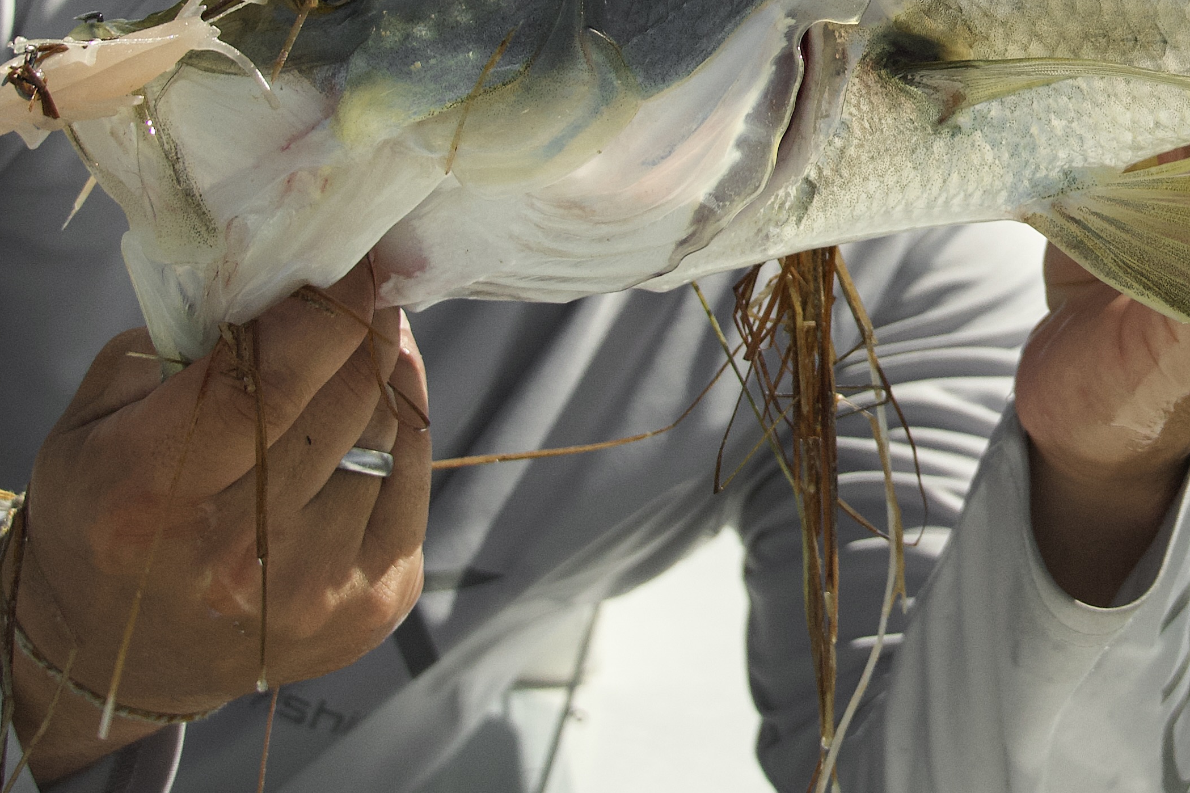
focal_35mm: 124
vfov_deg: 10.9
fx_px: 4112
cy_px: -68
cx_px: 1247
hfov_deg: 16.1
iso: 400
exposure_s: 1/100
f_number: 4.5
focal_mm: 29
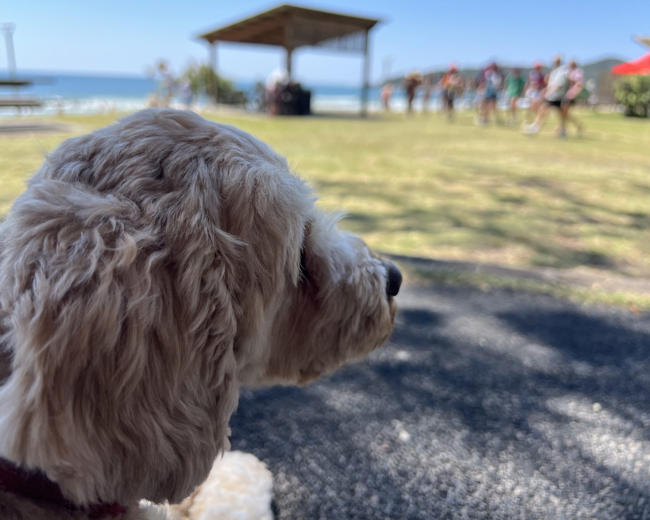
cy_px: 256
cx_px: 300
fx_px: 539
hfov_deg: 62.1
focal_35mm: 28
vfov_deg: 51.5
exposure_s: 1/1808
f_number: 1.5
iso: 50
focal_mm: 5.7
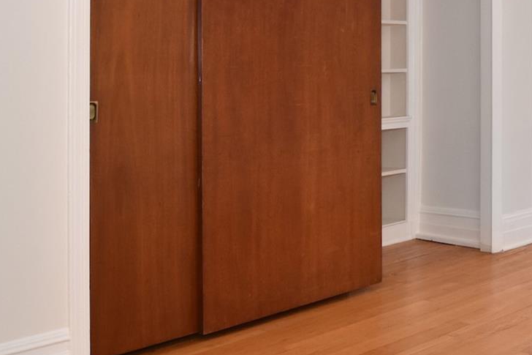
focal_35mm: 46
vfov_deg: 28.5
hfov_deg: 30.6
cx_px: 733
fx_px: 686
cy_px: 81
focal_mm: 11
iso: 500
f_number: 11
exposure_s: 1/160
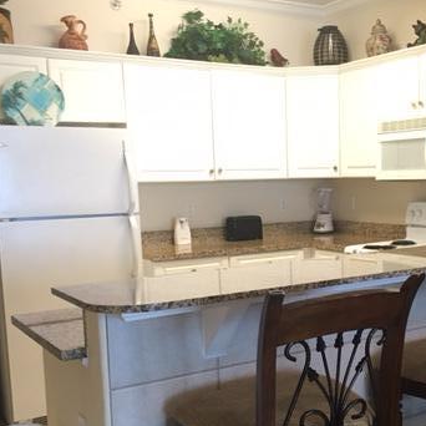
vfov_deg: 35.1
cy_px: 269
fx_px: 668
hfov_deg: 34.6
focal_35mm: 48
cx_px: 318
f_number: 2.2
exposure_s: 1/30
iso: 125
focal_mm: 4.15
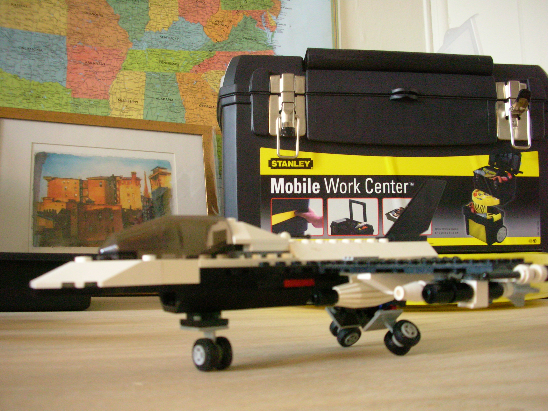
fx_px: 554
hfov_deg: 52.6
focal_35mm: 35
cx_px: 274
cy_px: 206
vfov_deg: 40.7
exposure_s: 1/31.3
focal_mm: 5.8
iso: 400
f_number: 3
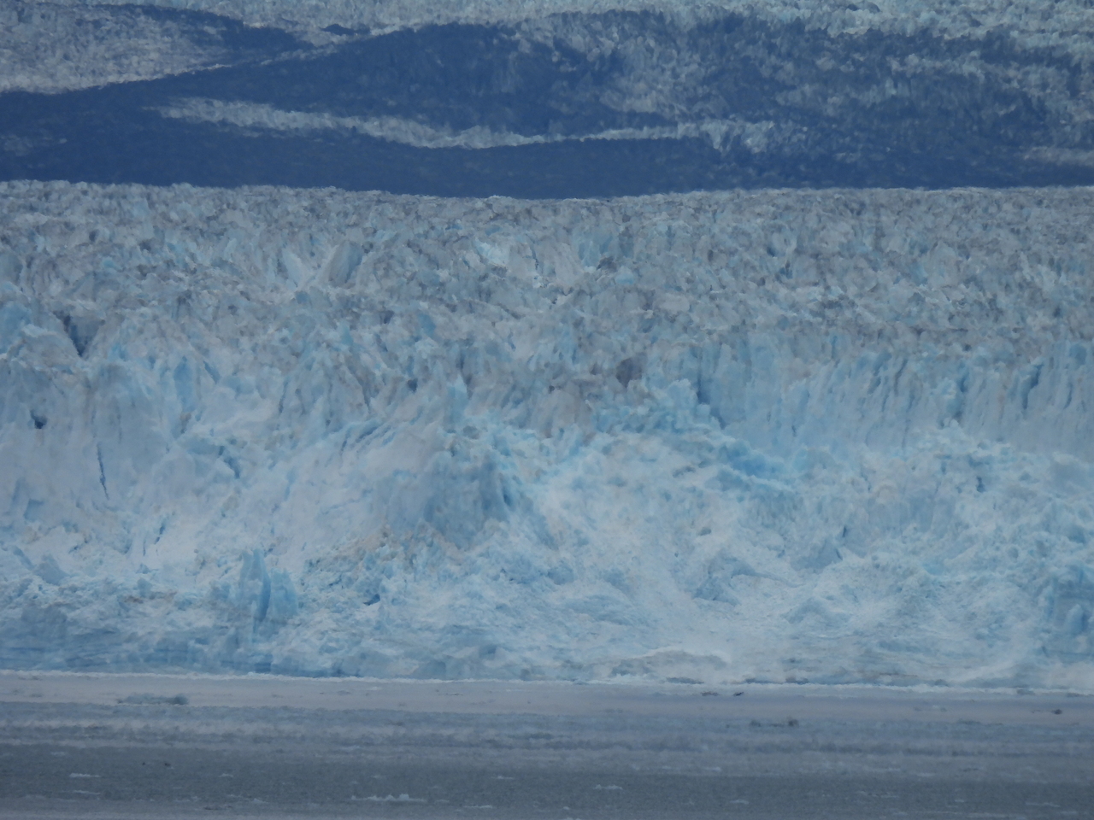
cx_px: 547
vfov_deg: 1.2
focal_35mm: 1200
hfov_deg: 1.7
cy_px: 410
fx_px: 37925
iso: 110
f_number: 6.3
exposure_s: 1/500
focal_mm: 214
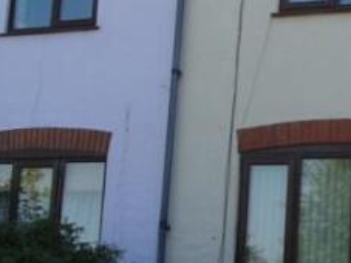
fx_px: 912
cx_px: 446
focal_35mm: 90
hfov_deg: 20.1
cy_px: 138
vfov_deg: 16.4
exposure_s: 1/250
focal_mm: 7.8
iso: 80
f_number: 5.3
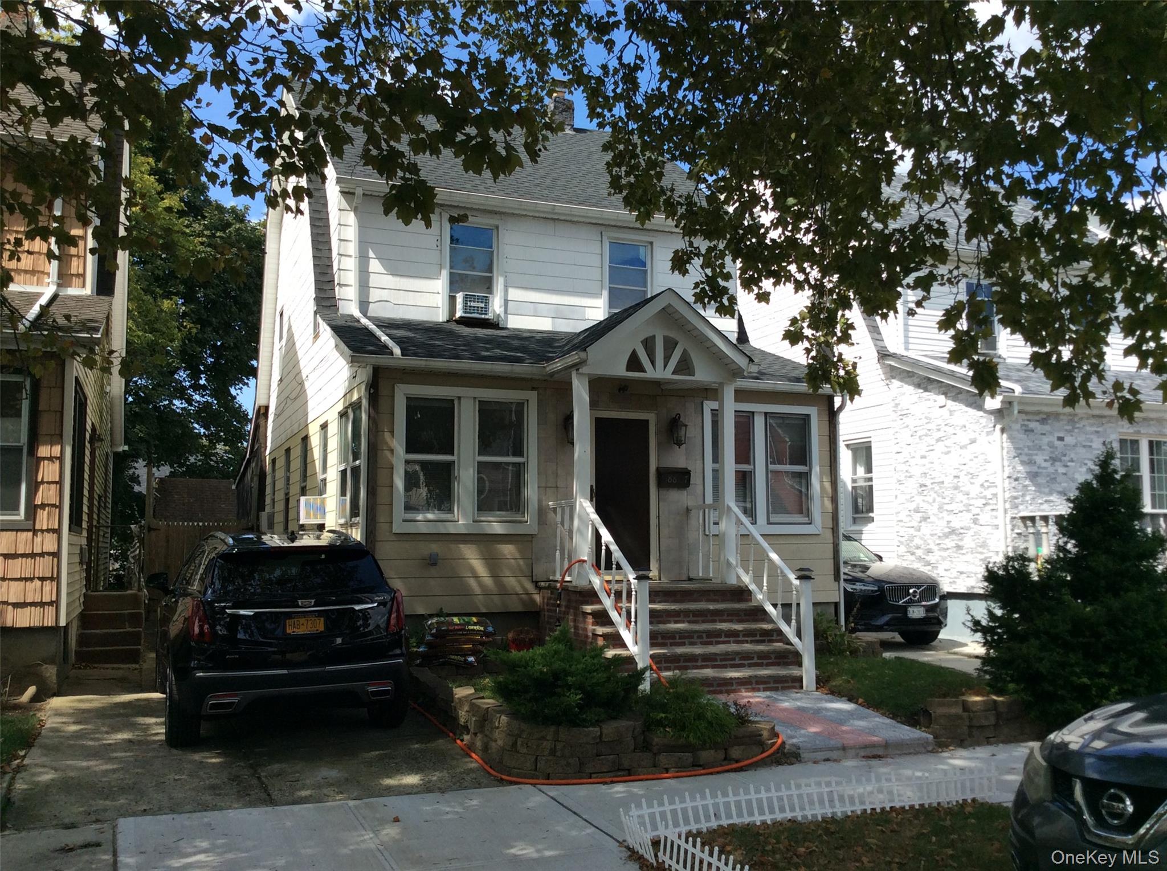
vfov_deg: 44.0
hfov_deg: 56.9
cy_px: 436
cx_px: 584
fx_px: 1077
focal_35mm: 32
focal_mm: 3.3
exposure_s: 1/880
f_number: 2.4
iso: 32
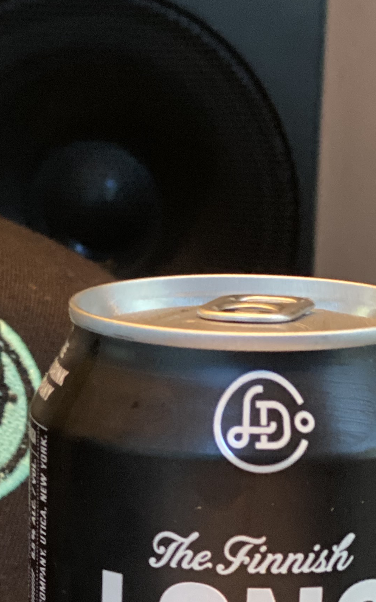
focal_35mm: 130
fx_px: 2132
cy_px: 509
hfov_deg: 9.9
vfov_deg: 15.9
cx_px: -77
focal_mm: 6
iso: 500
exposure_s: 1/15
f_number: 2
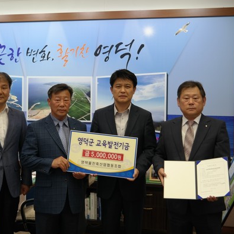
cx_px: 87
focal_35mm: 53
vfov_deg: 32.2
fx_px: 405
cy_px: 118
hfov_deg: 32.1
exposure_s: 1/50
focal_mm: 27
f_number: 4
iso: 200
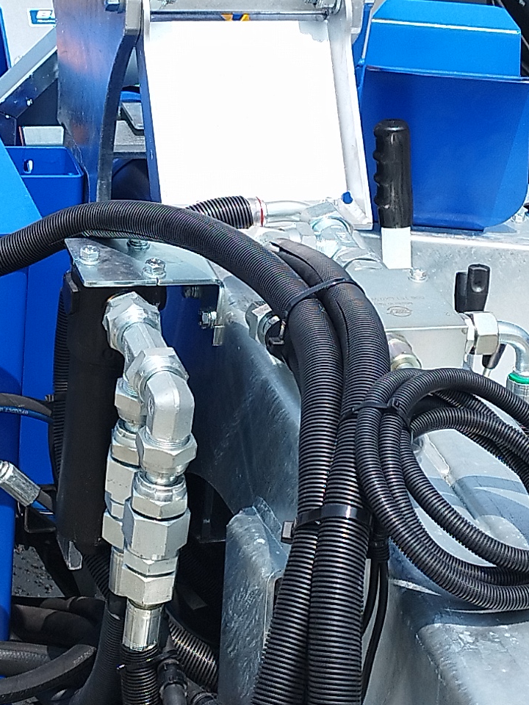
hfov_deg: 14.8
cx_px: 205
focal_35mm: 100
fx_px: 2038
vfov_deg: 19.6
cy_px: 255
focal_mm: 5.89
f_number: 1.89
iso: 50
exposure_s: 1/710
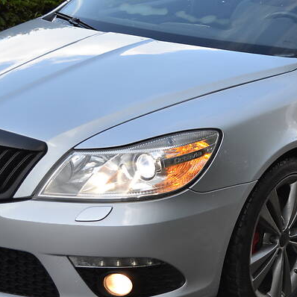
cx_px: 296
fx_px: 845
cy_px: 121
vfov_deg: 19.9
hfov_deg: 19.4
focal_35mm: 87
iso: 180
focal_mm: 34
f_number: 5.6
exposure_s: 1/125
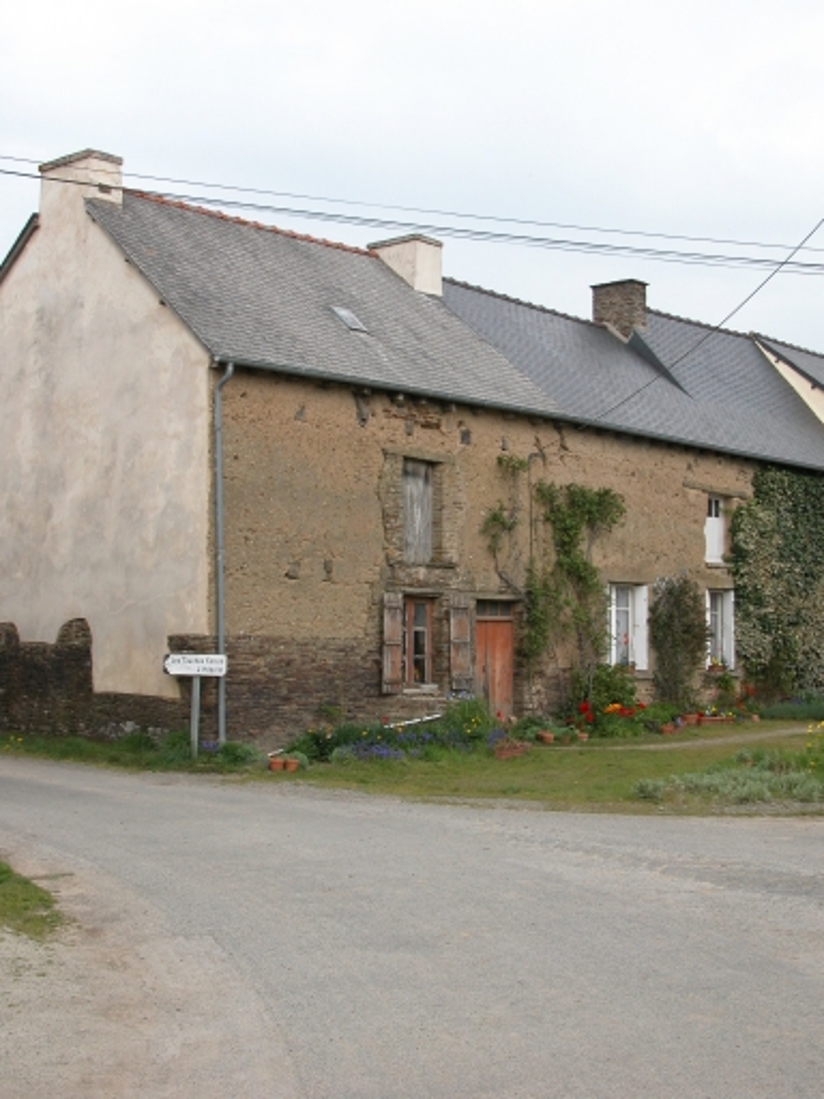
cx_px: 412
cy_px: 550
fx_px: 1587
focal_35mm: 50
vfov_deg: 38.2
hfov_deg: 29.1
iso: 100
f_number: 6
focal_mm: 12.7
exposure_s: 1/206
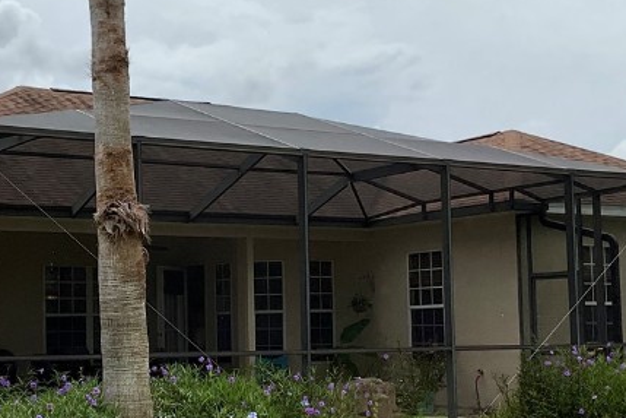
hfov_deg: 27.9
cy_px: 235
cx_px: 200
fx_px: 1252
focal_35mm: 72
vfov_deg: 18.9
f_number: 1.8
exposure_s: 1/4065
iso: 16
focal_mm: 3
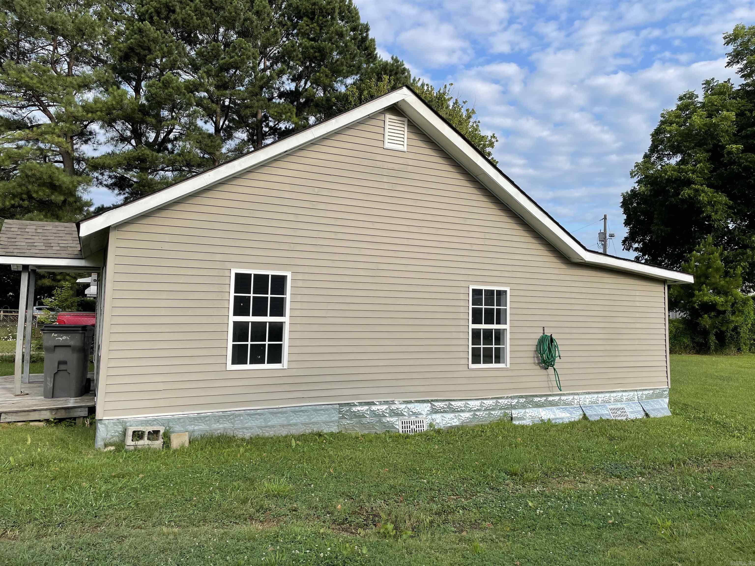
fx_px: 567
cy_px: 283
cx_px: 378
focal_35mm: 26
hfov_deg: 67.3
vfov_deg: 53.1
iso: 32
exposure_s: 1/2020
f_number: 1.6
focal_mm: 4.2
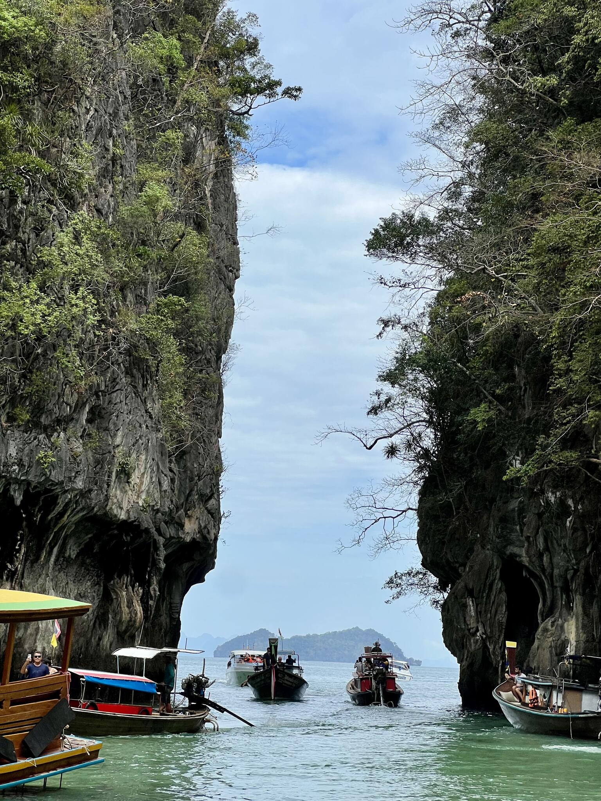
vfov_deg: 25.3
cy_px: 400
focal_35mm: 77
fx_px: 1782
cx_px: 300
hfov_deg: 19.1
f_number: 2.8
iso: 32
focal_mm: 9
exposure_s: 1/652
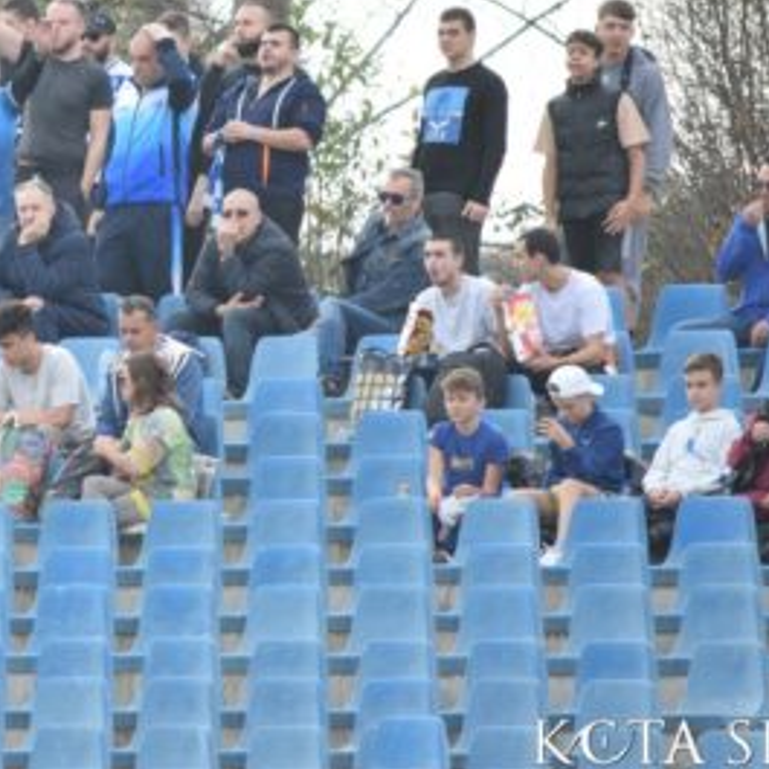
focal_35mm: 910
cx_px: 23
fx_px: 22872
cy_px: 174
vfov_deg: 1.9
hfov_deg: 1.9
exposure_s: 1/1000
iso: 1600
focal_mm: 300
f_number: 5.6
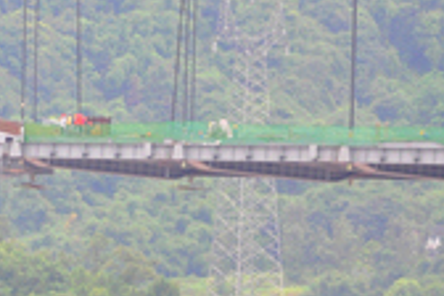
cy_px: 148
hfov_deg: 2.3
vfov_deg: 1.5
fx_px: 11000
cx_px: -42
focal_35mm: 892
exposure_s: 1/400
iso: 400
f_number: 6.3
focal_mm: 200
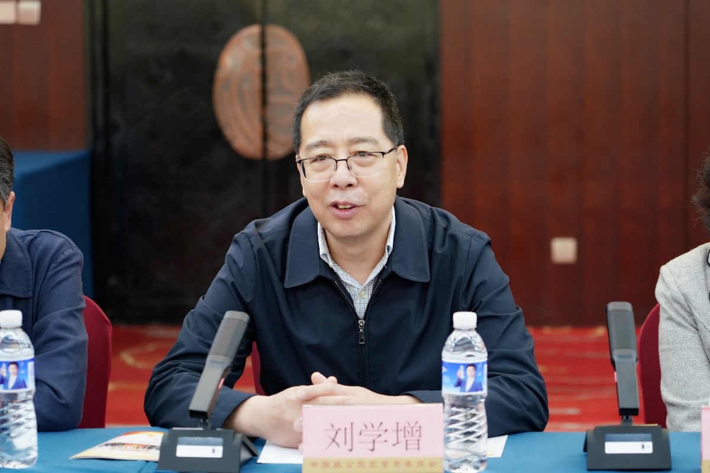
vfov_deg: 13.0
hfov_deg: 19.5
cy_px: 236
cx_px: 355
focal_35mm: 105
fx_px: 2071
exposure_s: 1/30
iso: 800
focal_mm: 105
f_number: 4
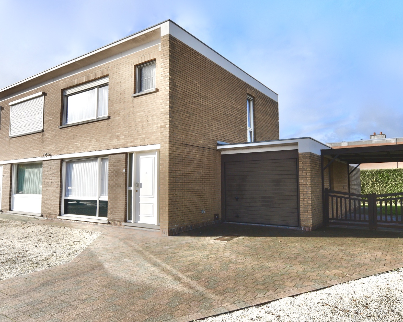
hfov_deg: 93.1
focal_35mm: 16
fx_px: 191
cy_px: 160
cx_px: 193
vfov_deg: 80.4
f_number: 13
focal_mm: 14
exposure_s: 1/200
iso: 200
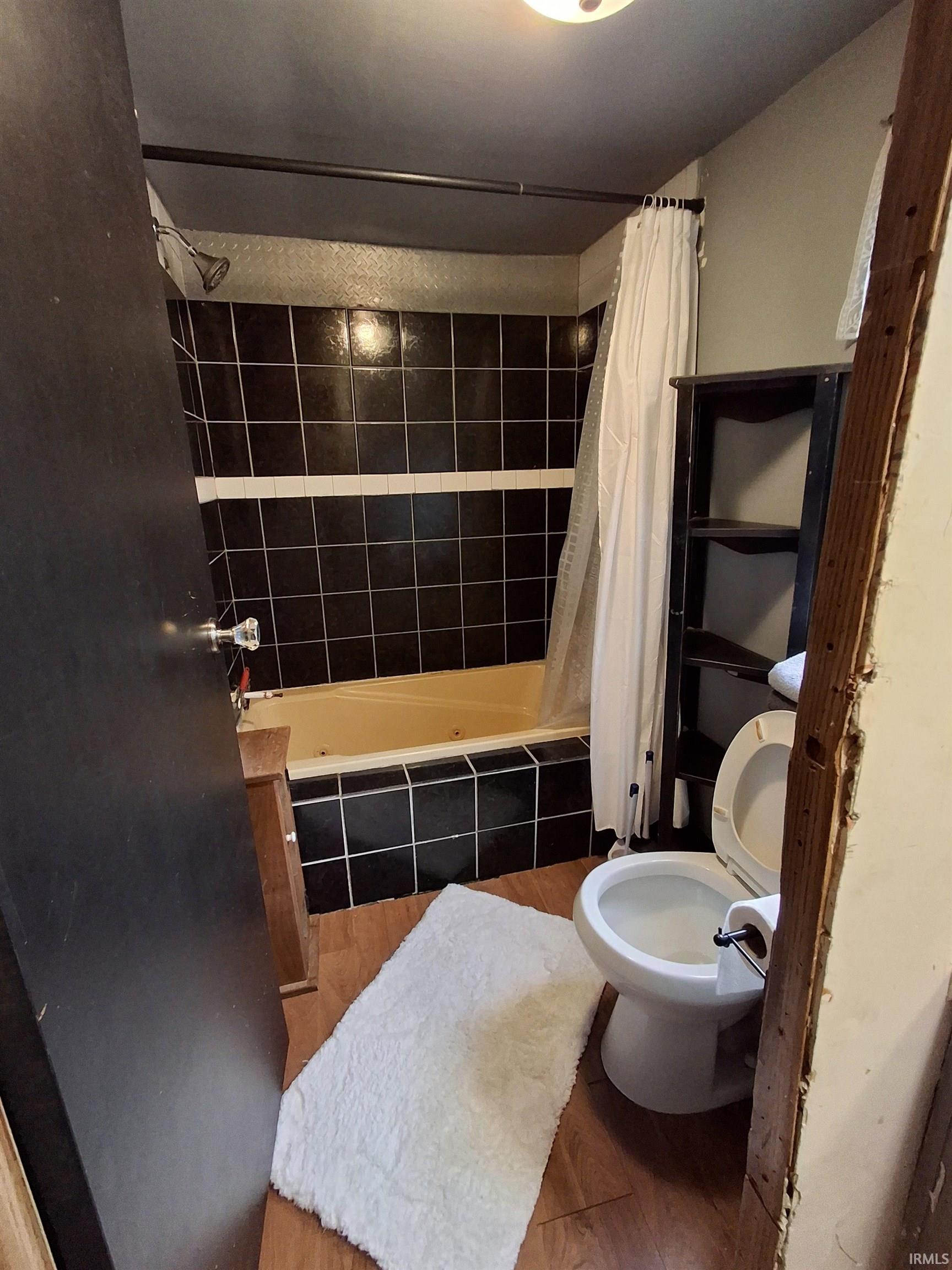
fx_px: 587
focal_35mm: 16
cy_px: 635
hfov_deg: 78.1
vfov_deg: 94.5
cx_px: 476
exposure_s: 1/40
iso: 250
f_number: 2.2
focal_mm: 1.64
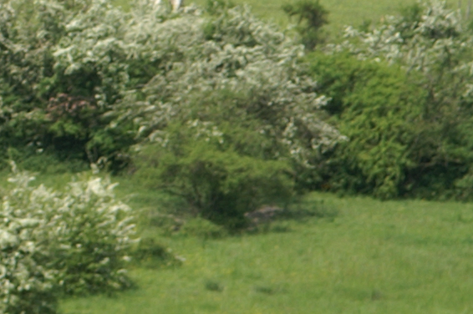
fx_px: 7843
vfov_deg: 2.3
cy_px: 41
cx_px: -763
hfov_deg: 3.4
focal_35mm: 598
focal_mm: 75
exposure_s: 1/400
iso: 100
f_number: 6.3
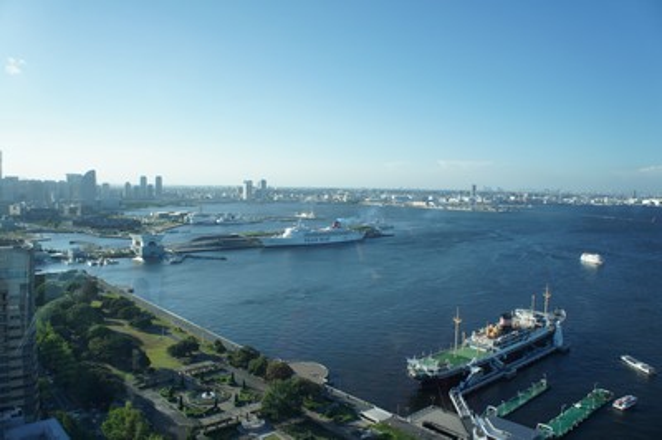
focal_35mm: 27
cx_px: 331
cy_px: 220
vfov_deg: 47.9
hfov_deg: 67.4
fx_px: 496
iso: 200
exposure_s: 1/320
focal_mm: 18
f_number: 7.1
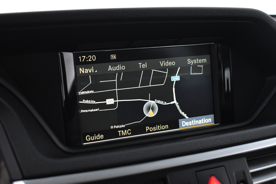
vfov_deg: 28.9
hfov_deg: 42.3
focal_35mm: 46
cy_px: 92
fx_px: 356
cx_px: 138
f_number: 4.2
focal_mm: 31
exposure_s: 1/30
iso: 3200
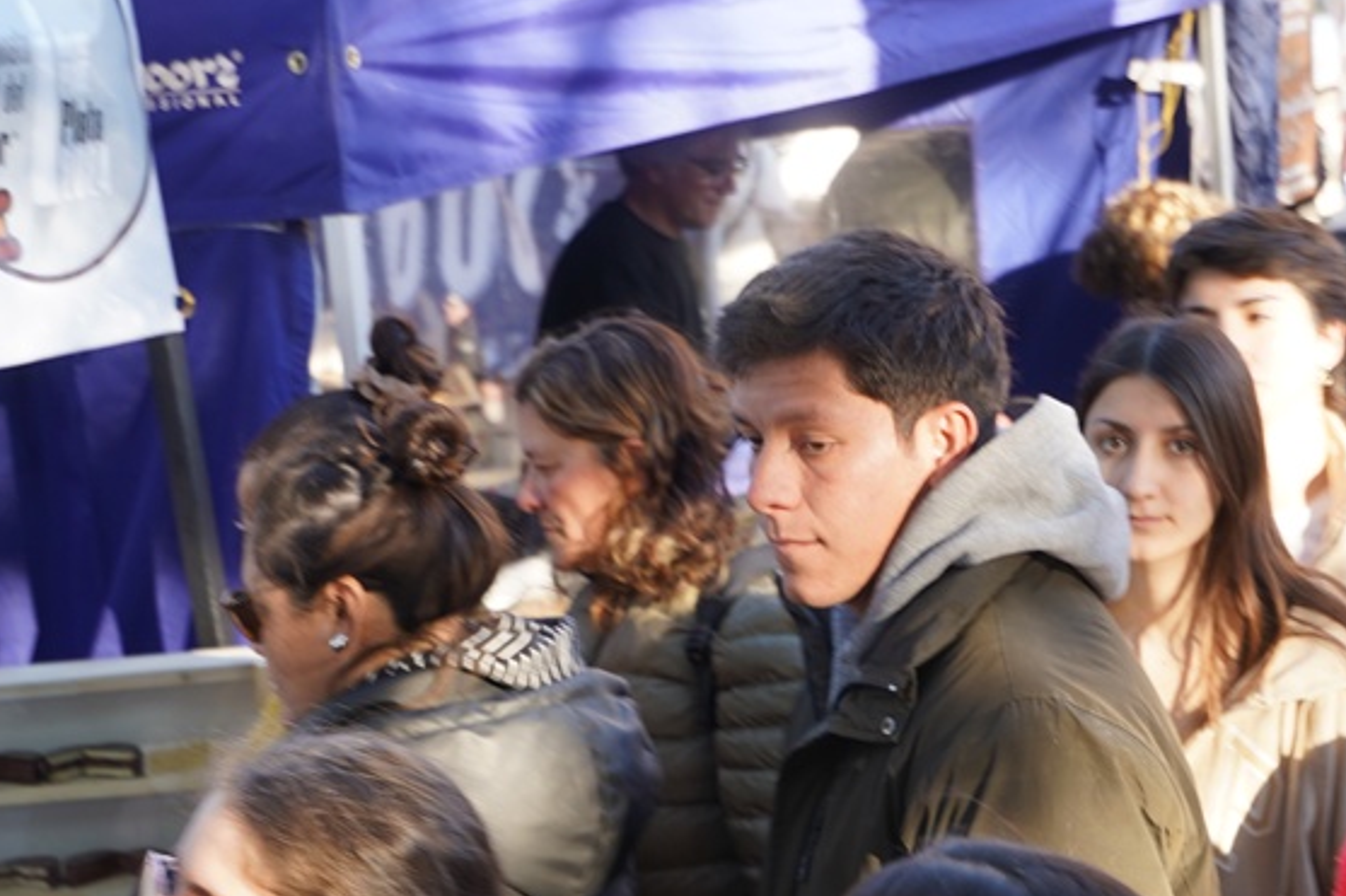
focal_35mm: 99
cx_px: 901
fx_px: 3700
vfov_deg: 13.8
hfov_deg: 20.5
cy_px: 680
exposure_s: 1/60
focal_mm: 38
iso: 100
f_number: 4
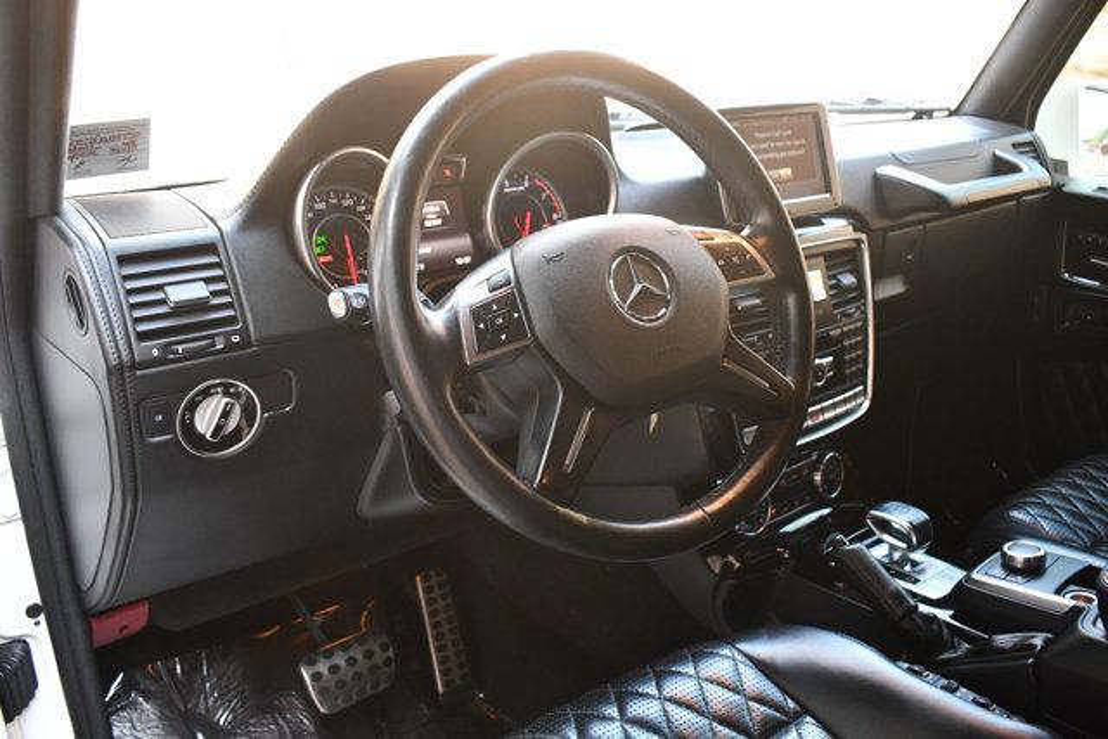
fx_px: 923
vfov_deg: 43.6
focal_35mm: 30
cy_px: 370
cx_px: 554
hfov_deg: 61.9
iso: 2000
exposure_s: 1/125
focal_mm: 20
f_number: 3.8
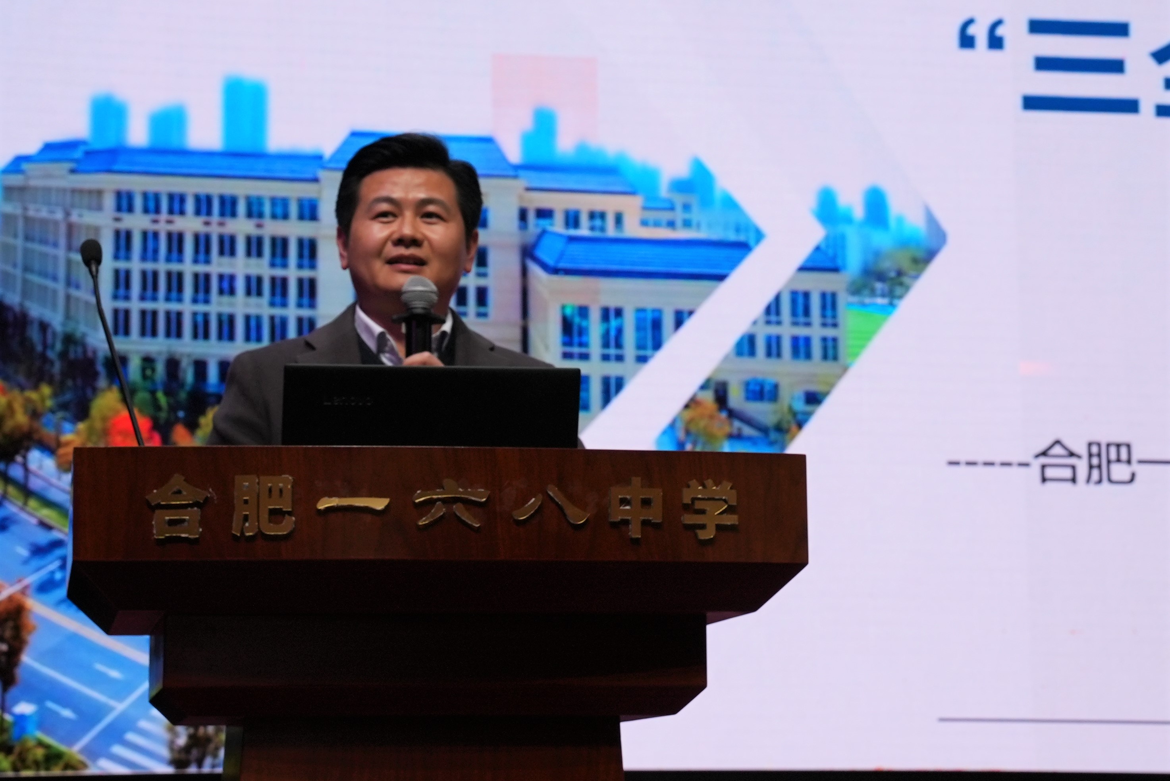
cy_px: 390
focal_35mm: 70
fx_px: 2276
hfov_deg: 28.8
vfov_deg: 19.5
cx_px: 585
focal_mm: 70
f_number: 11
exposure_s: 1/80
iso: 1250
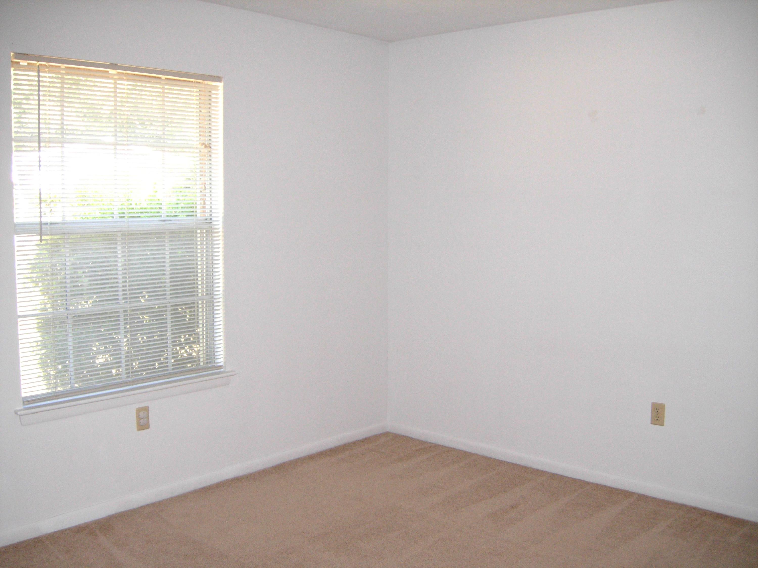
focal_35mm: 36
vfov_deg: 39.7
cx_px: 379
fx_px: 788
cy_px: 284
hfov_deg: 51.4
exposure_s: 1/98.7
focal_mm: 7.5
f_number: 2.7
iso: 109
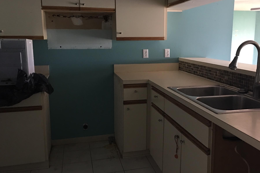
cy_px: 85
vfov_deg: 38.9
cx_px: 141
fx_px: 246
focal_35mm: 34
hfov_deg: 55.7
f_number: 2.2
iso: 64
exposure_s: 1/4
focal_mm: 4.15
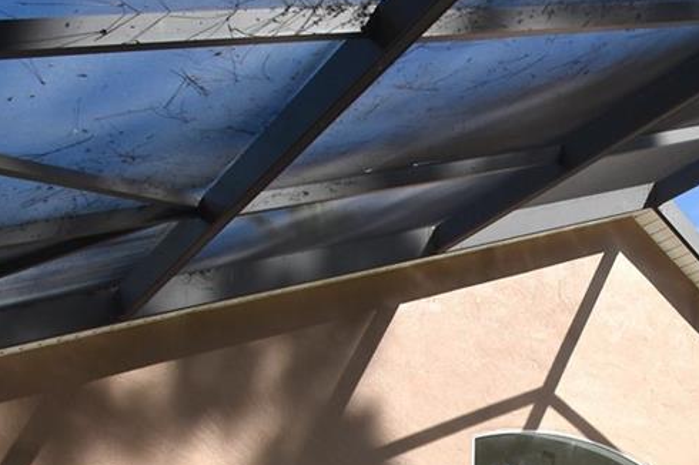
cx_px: 703
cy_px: 720
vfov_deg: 22.1
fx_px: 951
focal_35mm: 49
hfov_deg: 36.2
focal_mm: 10
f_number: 8
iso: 400
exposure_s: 1/500
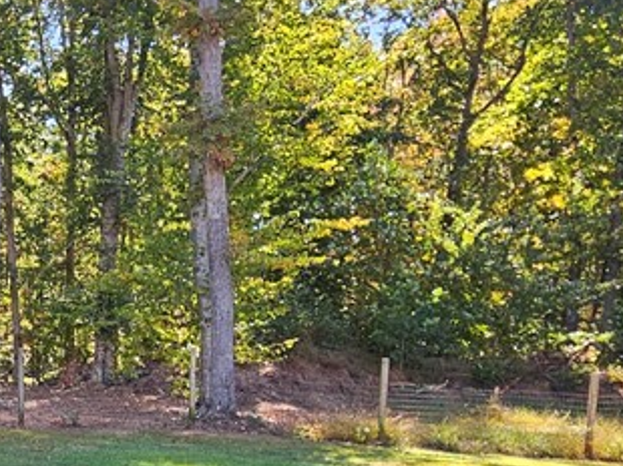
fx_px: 773
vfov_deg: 31.4
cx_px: -105
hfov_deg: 35.6
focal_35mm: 43
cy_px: 450
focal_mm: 2.2
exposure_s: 1/183
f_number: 2.2
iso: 50
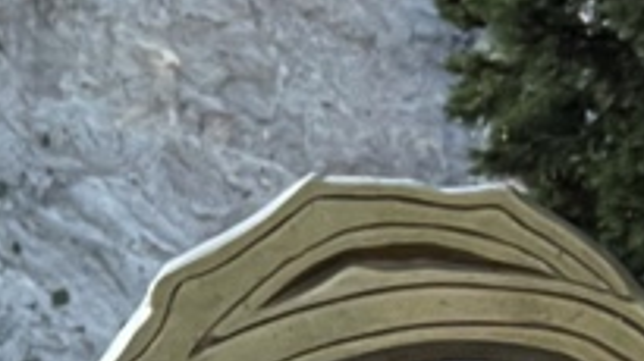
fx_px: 2133
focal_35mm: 125
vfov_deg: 9.4
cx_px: -622
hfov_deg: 14.4
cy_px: 524
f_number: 2.2
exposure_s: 1/60
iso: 125
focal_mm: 2.71
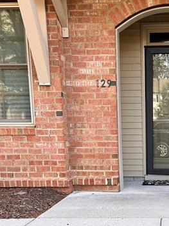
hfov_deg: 24.6
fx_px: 371
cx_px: 165
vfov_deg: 32.6
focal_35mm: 57
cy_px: 190
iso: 50
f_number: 1.5
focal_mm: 5.7
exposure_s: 1/303
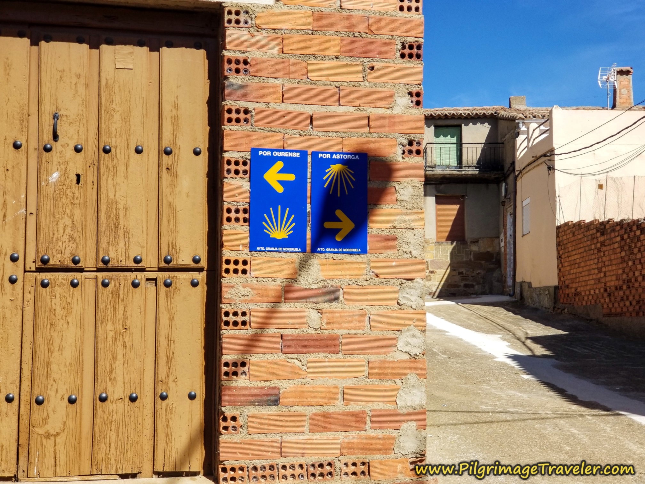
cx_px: 322
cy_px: 242
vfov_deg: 28.0
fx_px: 969
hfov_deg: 36.8
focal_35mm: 52
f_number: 2.4
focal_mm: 6
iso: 25
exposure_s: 1/822
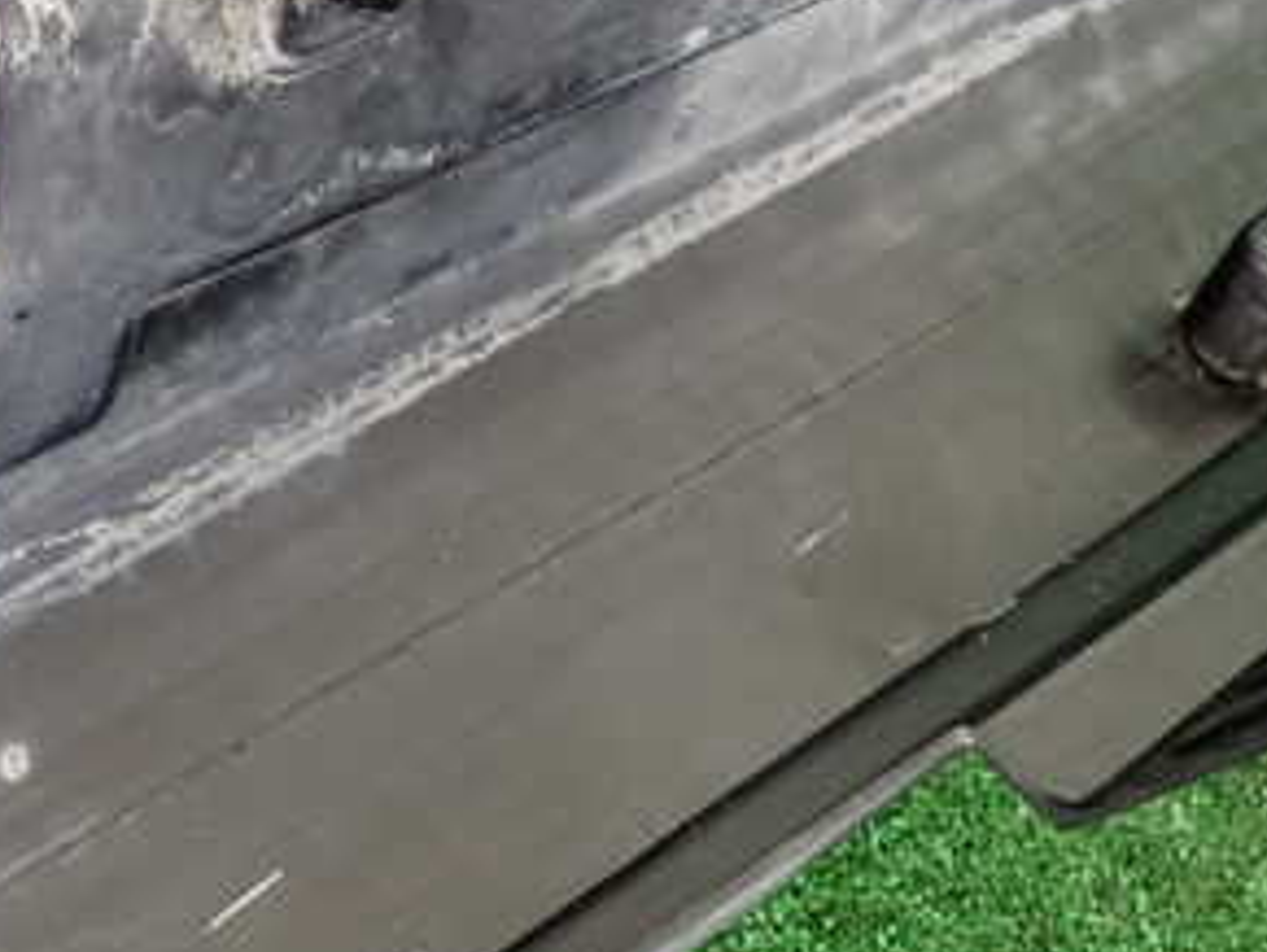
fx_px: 2271
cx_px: 271
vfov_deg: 22.9
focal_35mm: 62
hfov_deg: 30.5
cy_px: 917
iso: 320
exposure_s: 1/30
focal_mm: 5.4
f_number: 2.3
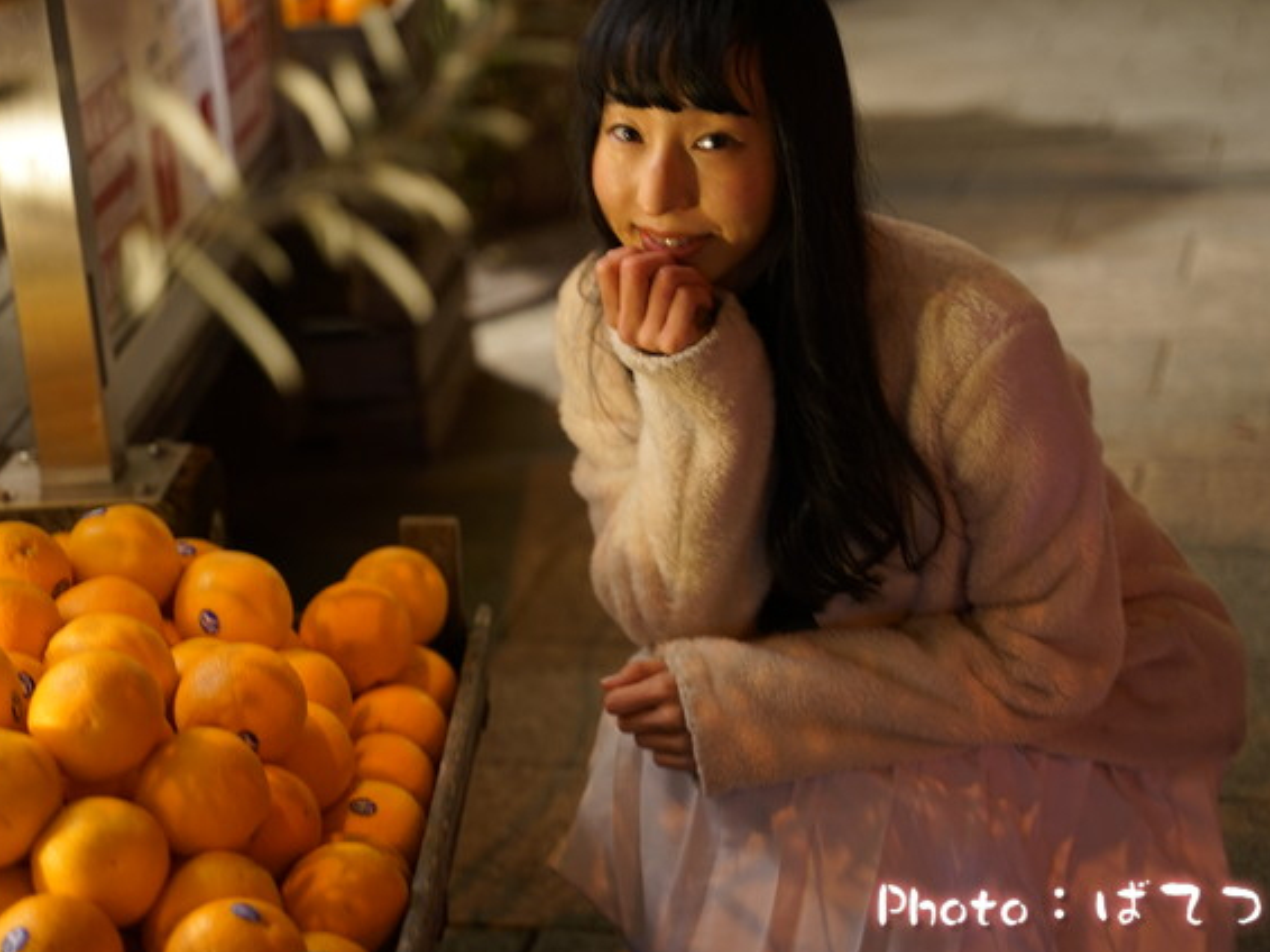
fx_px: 2714
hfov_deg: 26.3
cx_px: 577
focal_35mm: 74
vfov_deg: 19.9
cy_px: 477
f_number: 2.8
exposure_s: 1/10
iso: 640
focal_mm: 68
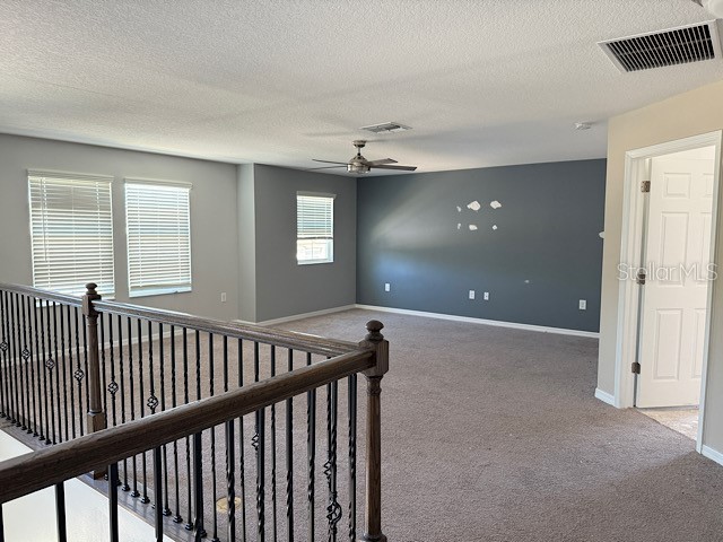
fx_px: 501
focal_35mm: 24
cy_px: 271
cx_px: 362
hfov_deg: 71.6
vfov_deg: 56.8
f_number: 1.78
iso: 250
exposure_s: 1/60
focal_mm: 6.76
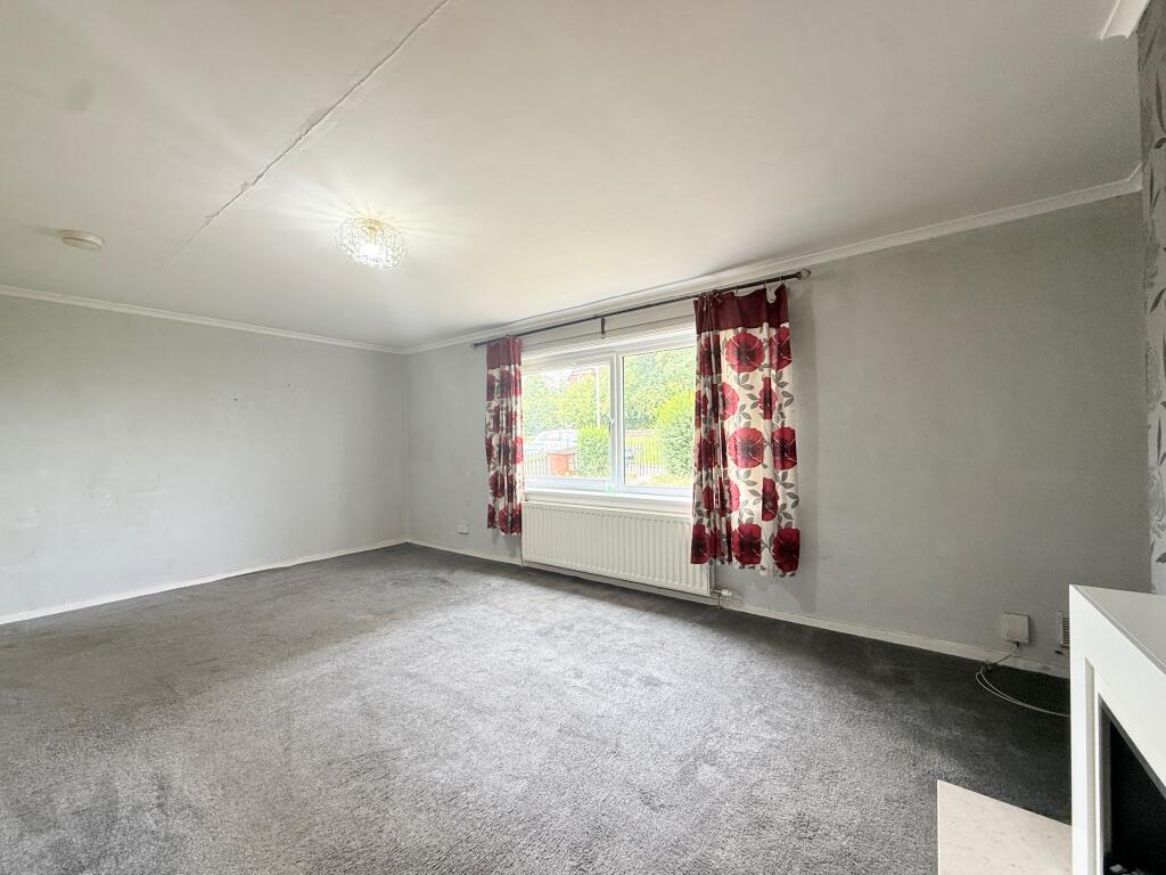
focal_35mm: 14
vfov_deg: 85.7
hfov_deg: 102.1
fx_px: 472
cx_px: 583
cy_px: 438
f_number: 2.2
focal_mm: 2.22
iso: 160
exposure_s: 1/99
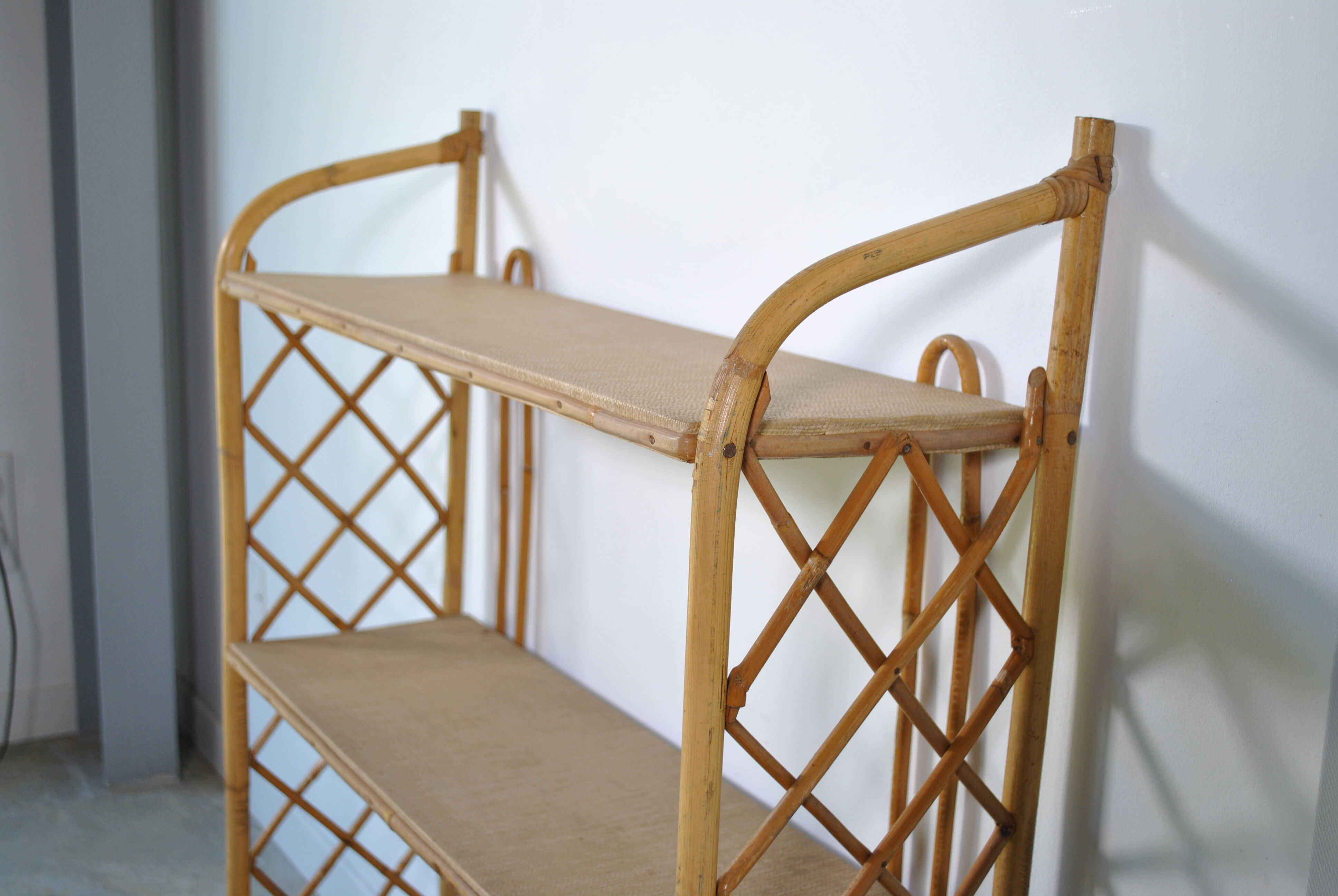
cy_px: 448
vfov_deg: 34.3
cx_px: 669
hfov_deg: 49.5
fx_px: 1451
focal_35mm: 39
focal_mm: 26
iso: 200
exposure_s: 1/80
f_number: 4.2
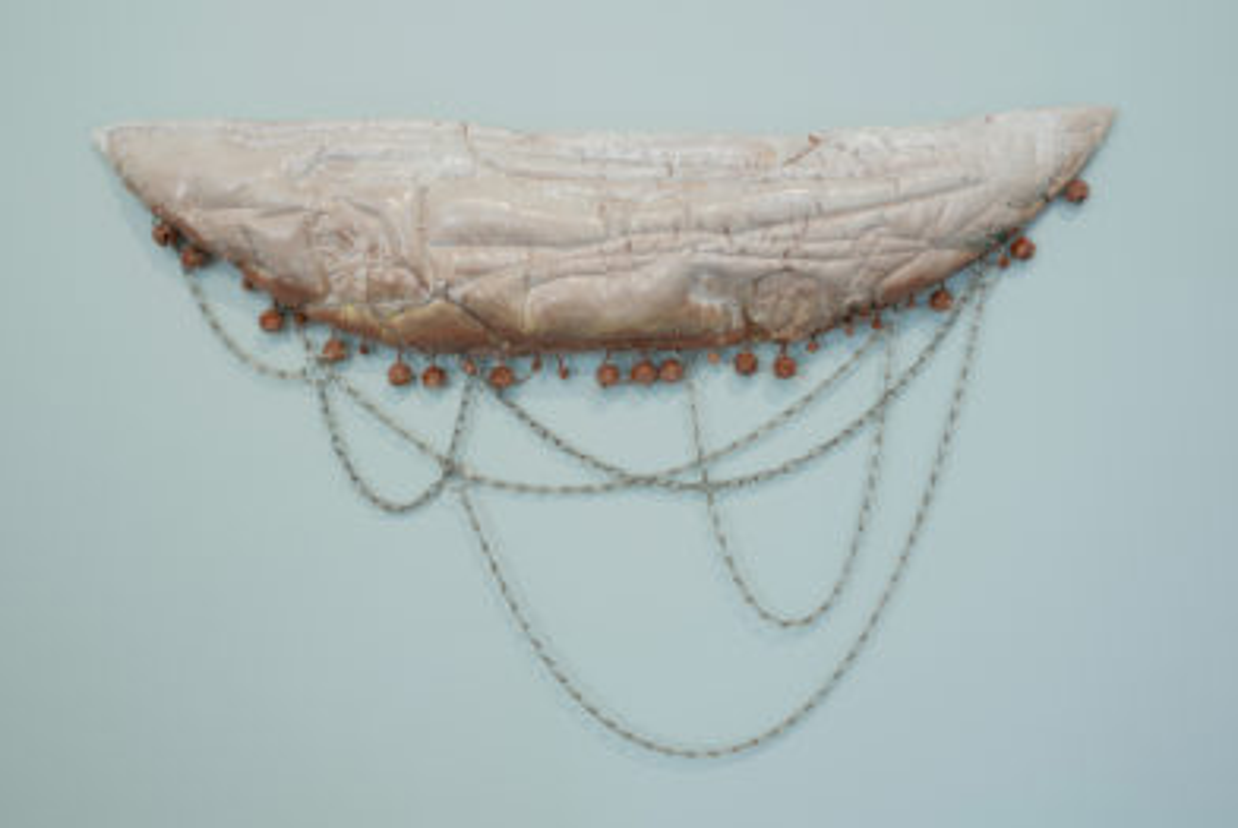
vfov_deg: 37.9
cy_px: 414
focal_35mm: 35
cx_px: 619
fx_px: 1204
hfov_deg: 54.4
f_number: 11
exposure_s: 1/3
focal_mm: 35
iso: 100
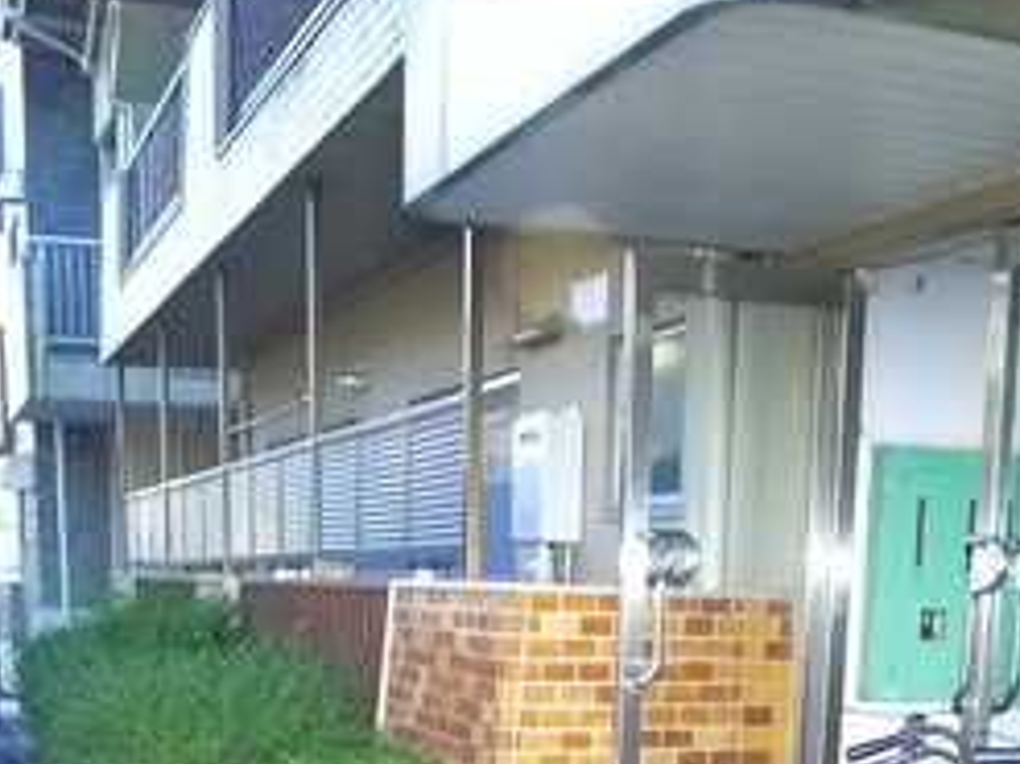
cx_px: 512
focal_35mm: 68
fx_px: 2003
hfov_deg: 28.6
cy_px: 1022
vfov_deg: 19.7
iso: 400
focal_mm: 5.1
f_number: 2
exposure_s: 1/100
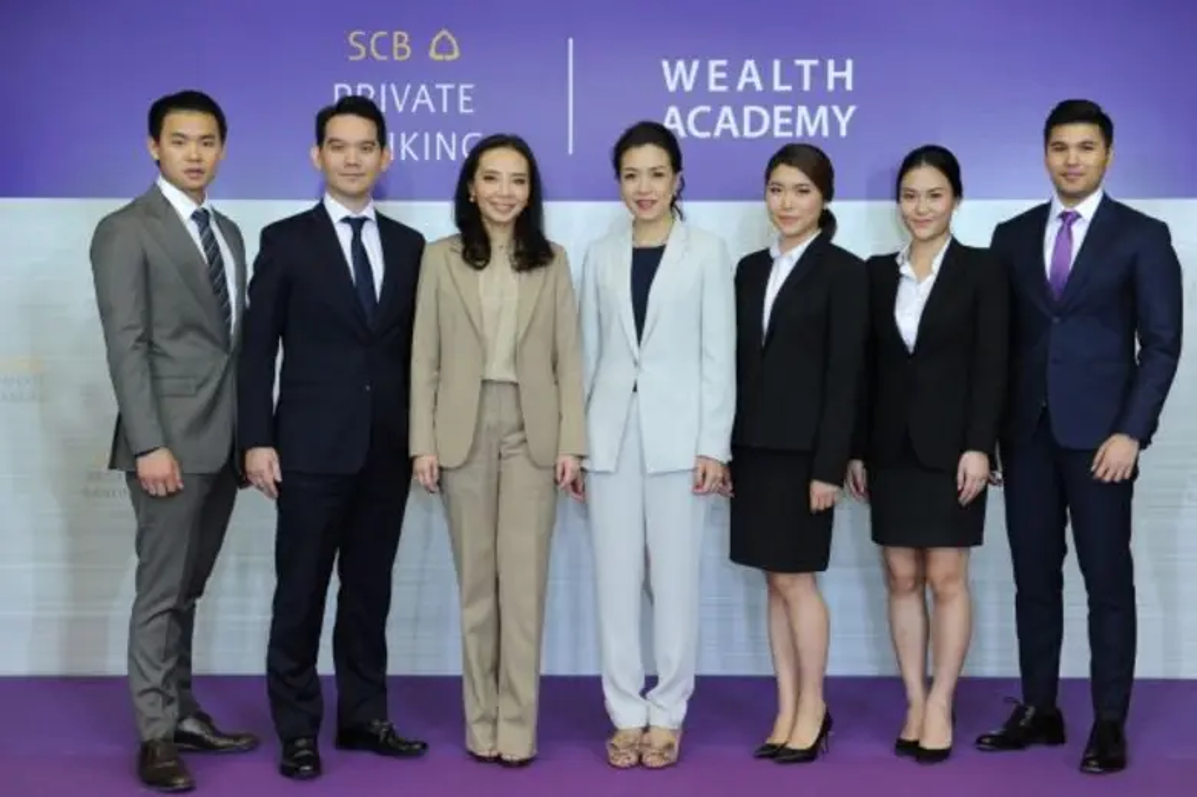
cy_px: 398
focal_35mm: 56
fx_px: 1861
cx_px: 598
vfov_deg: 24.2
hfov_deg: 35.7
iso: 1250
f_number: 5
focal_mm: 56
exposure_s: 1/80
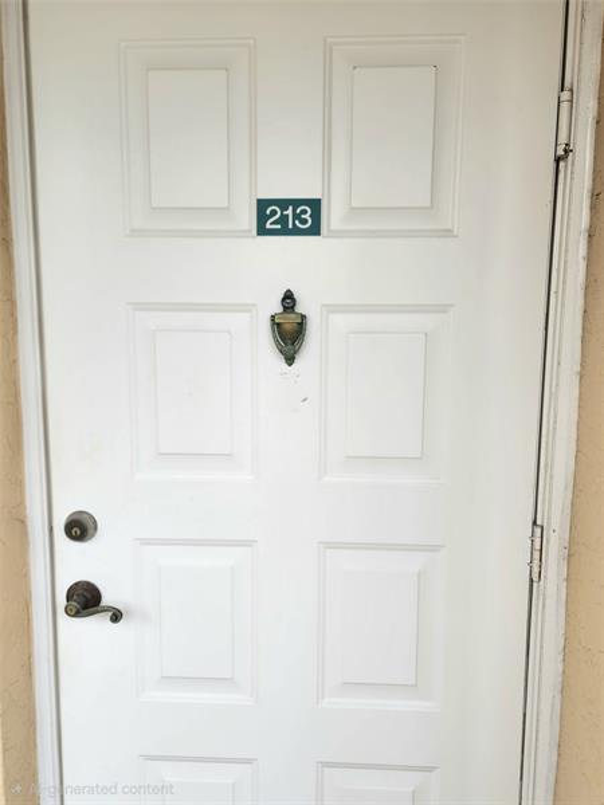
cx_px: 302
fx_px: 535
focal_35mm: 23
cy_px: 402
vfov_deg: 73.9
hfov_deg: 58.9
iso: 20
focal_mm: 6.4
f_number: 1.8
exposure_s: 1/182
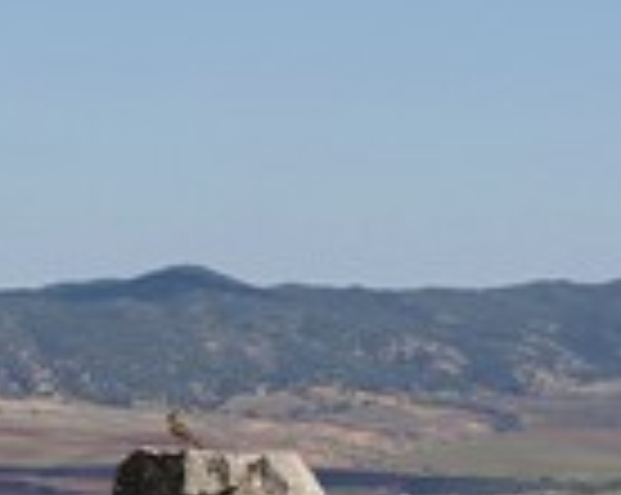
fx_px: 4955
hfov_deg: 7.0
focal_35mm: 270
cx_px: -567
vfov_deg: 5.7
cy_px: 576
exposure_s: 1/400
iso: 100
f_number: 8
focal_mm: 33
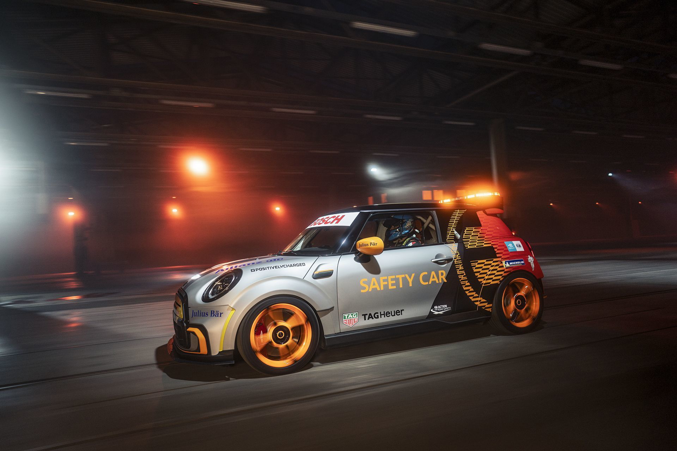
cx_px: 338
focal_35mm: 24
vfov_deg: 53.1
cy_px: 226
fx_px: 451
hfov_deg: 73.7
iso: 500
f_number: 2.5
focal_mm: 24
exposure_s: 1/30
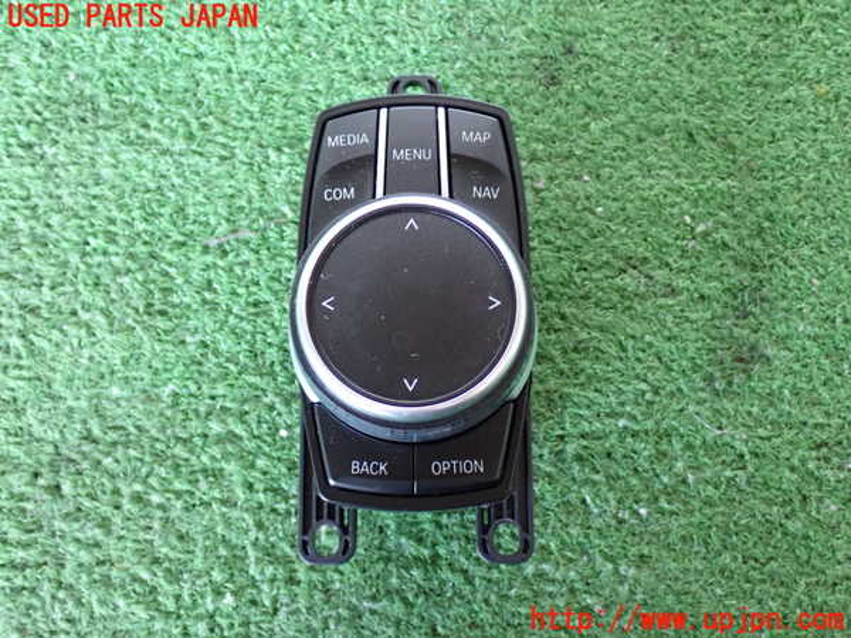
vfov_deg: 32.9
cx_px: 426
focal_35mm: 44
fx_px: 1082
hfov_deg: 42.9
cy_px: 319
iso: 800
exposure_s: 1/25
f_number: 2.9
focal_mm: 7.84
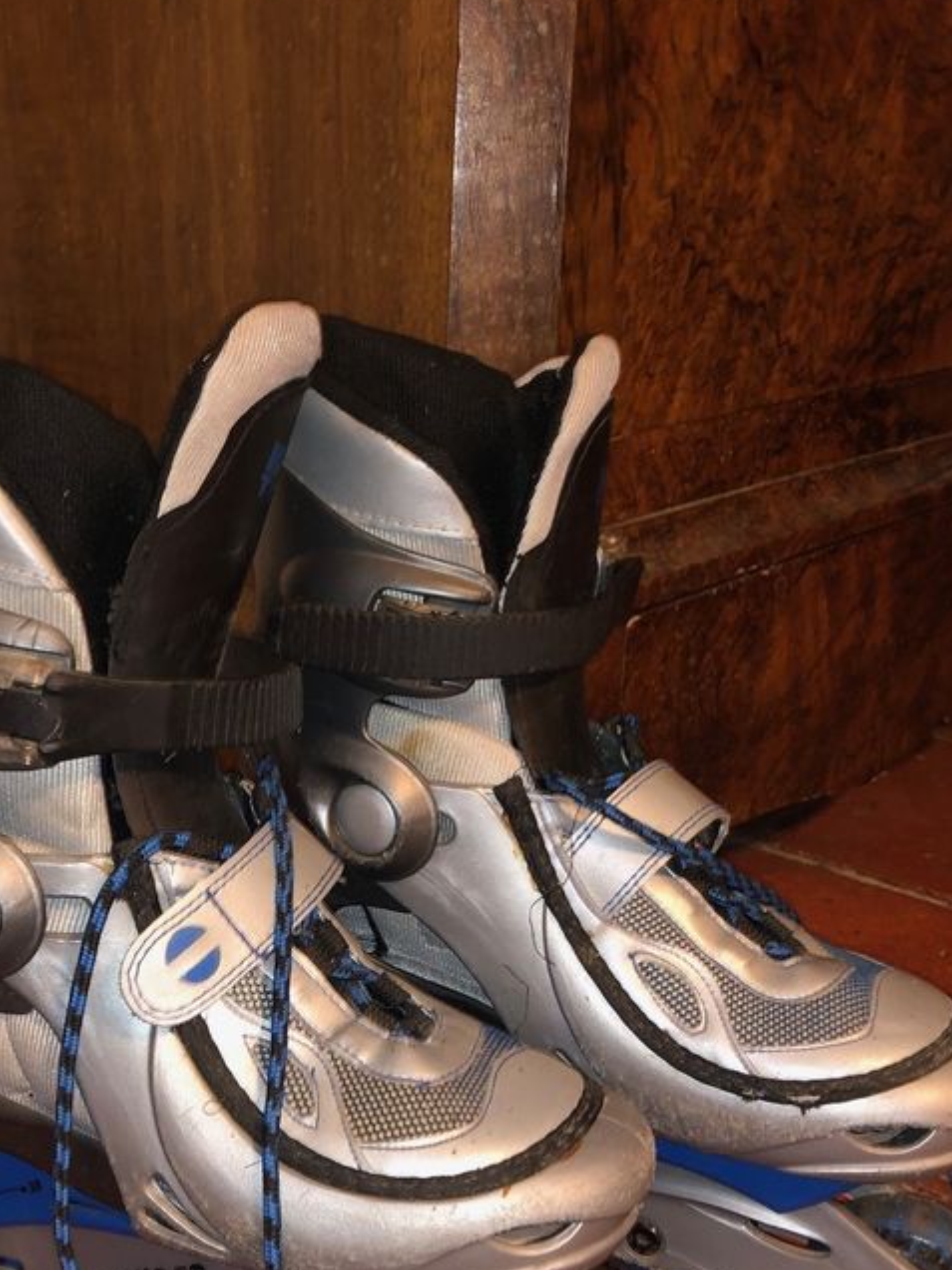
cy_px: 779
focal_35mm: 44
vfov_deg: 42.7
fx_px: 1613
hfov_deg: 32.7
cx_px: 333
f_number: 1.8
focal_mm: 4
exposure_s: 1/4
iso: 64
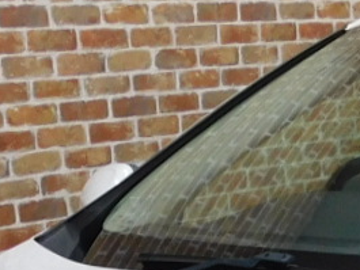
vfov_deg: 9.3
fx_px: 1446
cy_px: 701
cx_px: 325
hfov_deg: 14.1
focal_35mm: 139
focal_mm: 4
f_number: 3
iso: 160
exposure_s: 1/30
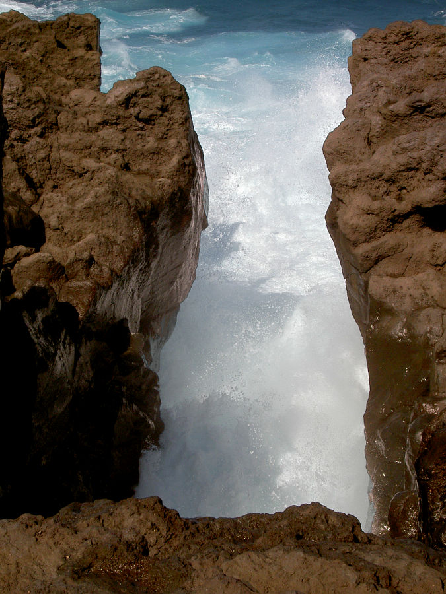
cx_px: 223
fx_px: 1288
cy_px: 297
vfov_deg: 26.0
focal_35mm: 75
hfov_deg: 19.6
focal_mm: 12.4
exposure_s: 1/400
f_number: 7.1
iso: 50
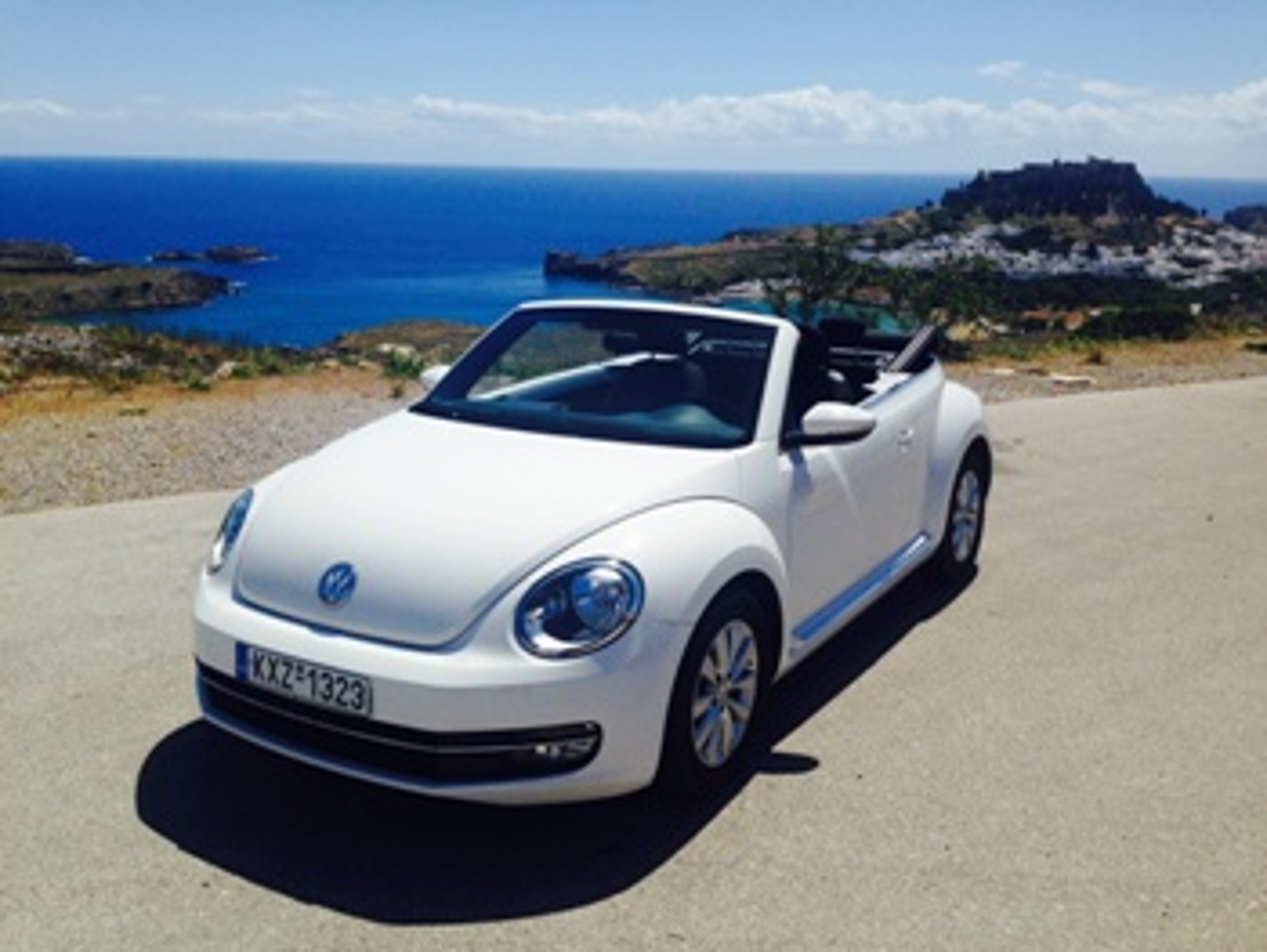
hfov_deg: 55.3
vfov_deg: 43.0
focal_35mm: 33
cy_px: 476
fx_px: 1209
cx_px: 634
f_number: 2.4
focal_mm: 4.12
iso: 50
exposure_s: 1/4184
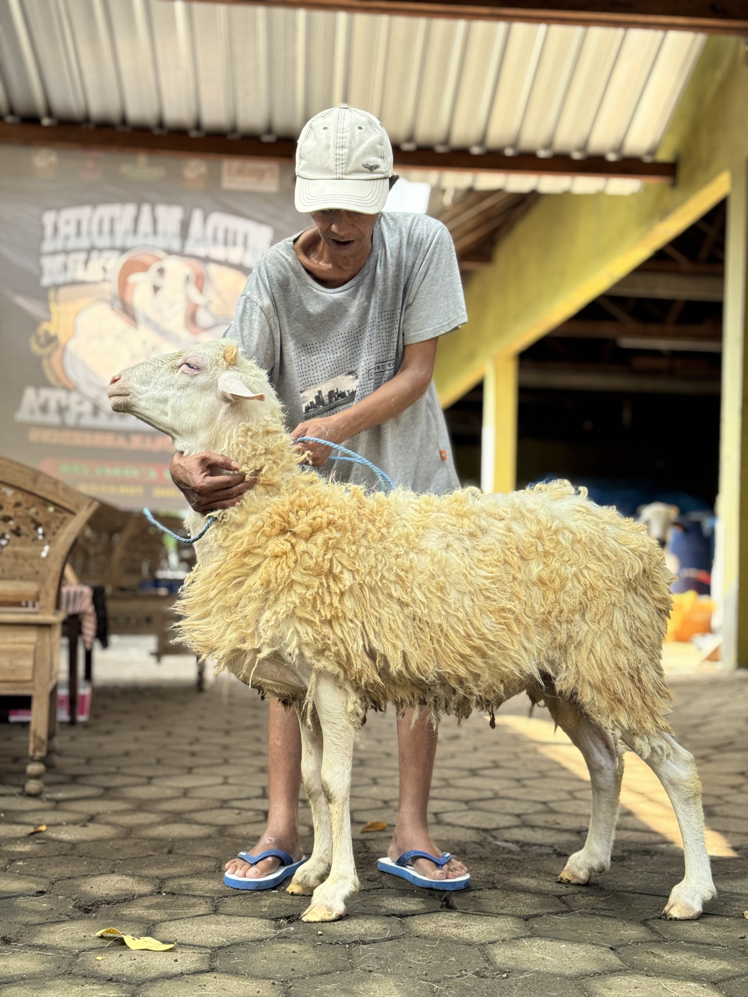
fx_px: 1383
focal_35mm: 48
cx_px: 374
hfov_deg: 30.3
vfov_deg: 39.7
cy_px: 498
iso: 50
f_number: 1.78
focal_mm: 6.76
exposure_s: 1/164
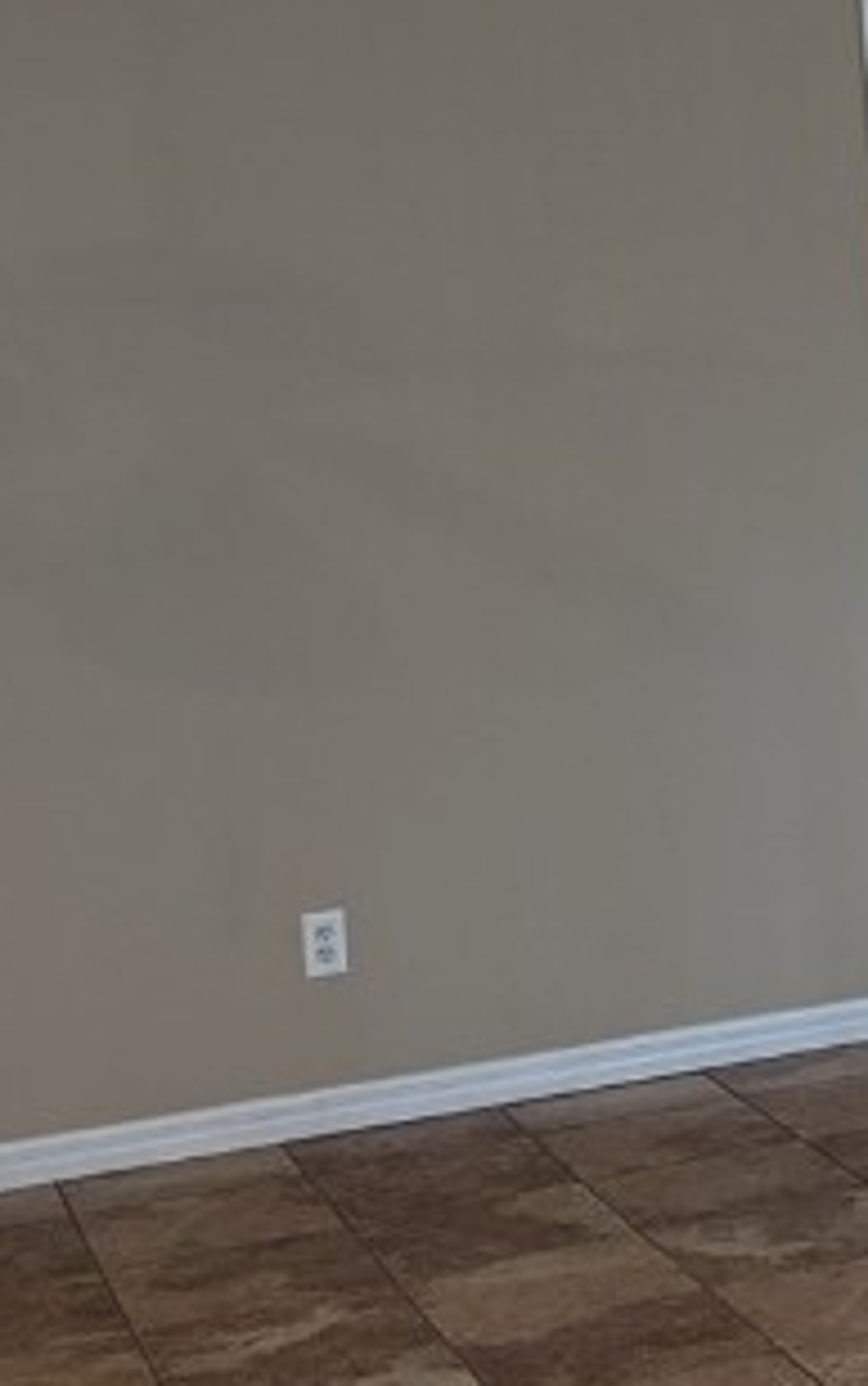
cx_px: 1273
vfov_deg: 21.7
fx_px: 3589
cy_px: 382
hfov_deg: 13.1
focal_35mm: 95
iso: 58
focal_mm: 4.38
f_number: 1.73
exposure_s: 1/24
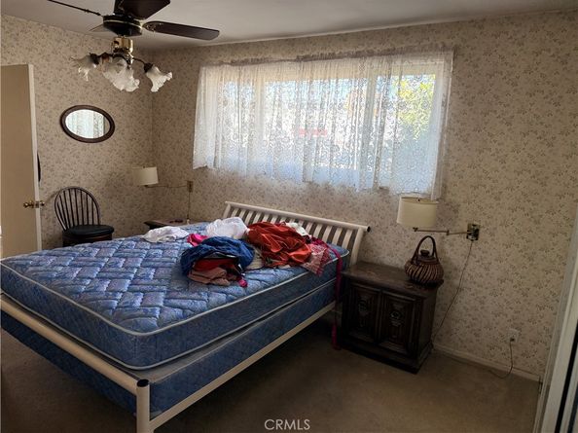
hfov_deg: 71.6
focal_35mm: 24
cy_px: 216
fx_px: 401
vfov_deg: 56.8
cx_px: 289
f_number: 1.78
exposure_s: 1/121
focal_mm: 6.76
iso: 200
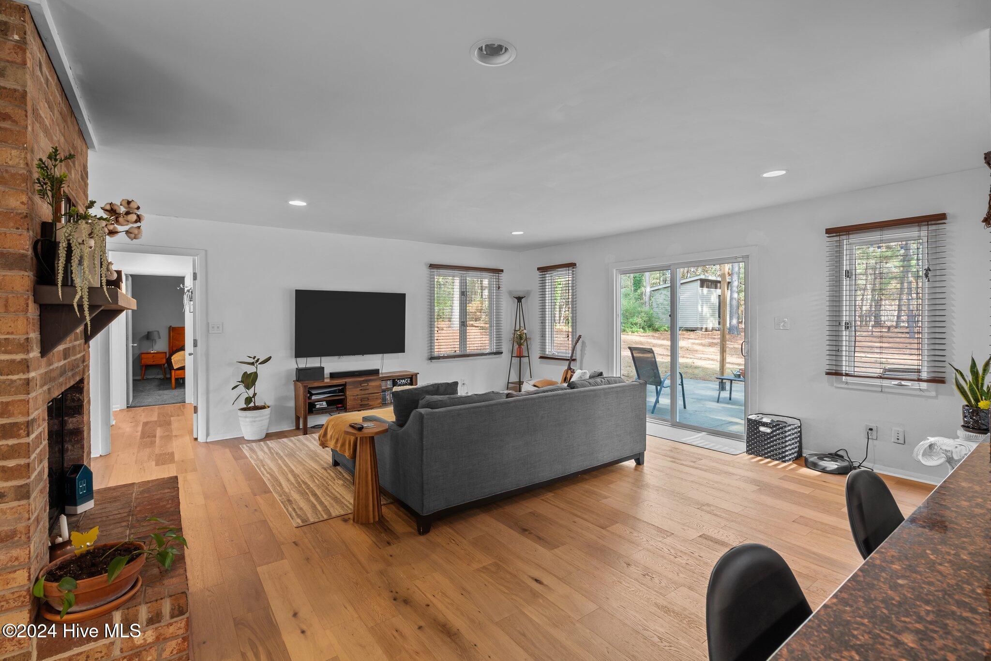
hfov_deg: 96.7
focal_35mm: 16
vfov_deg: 73.7
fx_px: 440
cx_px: 496
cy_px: 330
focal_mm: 16
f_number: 8
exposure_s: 1/1.67
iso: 400
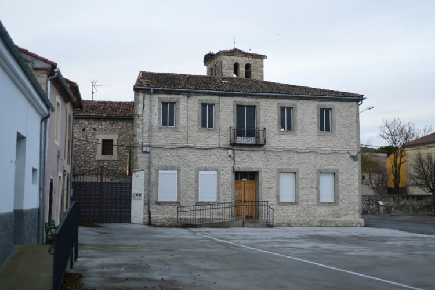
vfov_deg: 29.9
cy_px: 145
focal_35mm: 45
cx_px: 218
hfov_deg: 43.6
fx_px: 544
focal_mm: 45
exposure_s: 1/160
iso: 80
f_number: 2.8
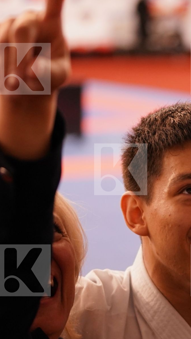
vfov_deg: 13.0
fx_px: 1495
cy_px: 169
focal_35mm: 166
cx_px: 217
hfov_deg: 7.3
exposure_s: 1/500
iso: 1600
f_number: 2.8
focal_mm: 70
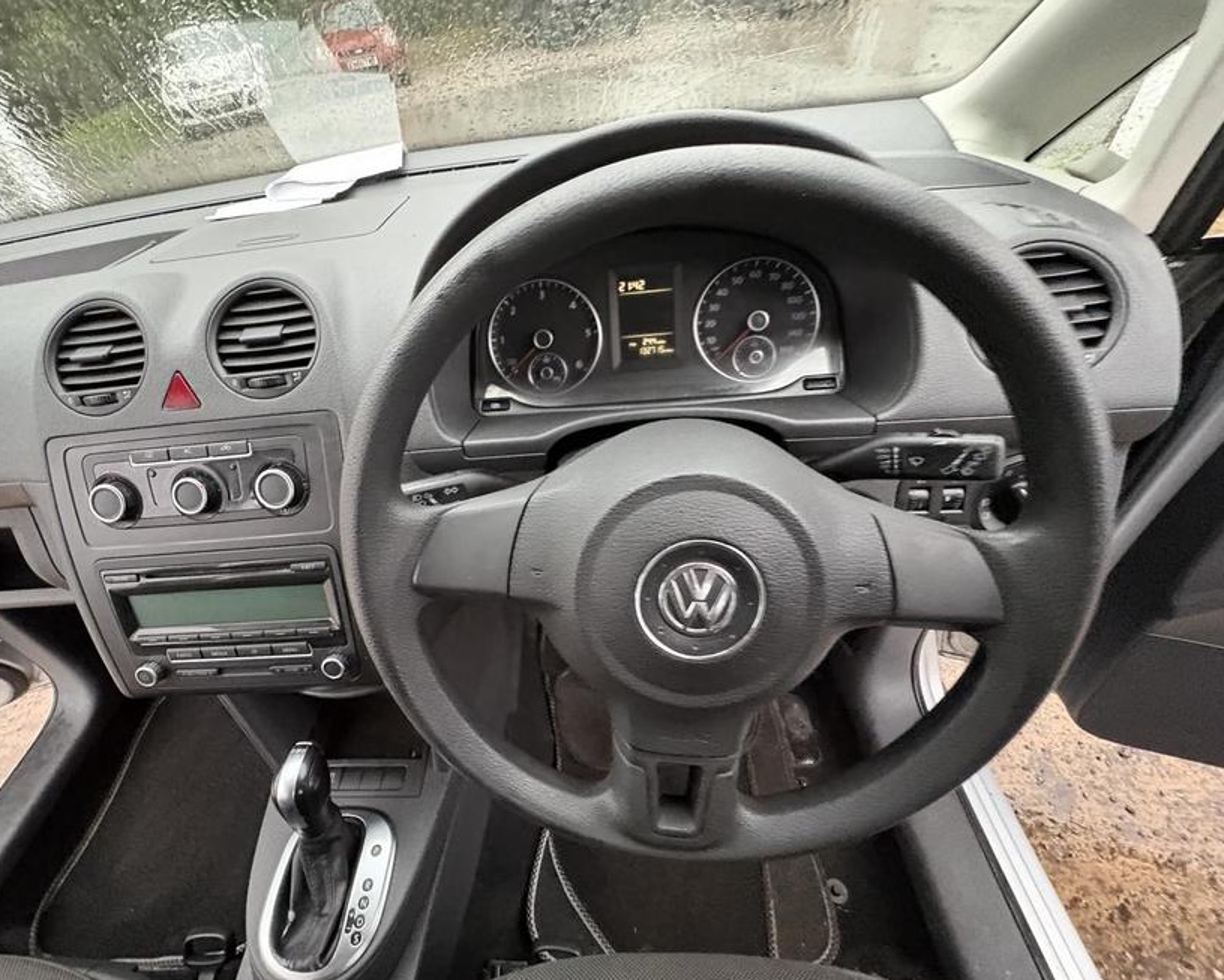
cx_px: 555
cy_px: 489
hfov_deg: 96.5
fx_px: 543
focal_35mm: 15
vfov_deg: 84.0
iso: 1000
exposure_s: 1/34
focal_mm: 2.22
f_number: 2.2
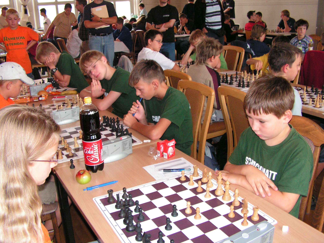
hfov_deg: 51.4
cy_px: 122
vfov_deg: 39.7
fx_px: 337
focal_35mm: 36
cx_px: 162
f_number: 3.2
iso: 200
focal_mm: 6
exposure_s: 1/40
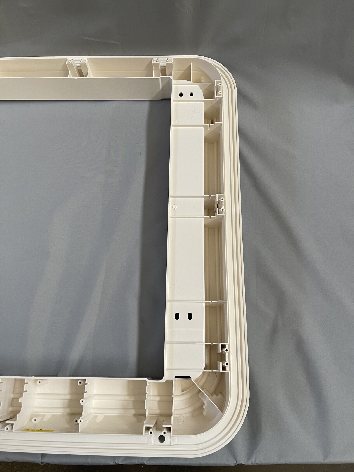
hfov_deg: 53.1
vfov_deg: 67.3
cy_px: 236
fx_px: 355
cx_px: 177
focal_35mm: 26
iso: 80
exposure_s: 1/50
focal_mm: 5.1
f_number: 1.6
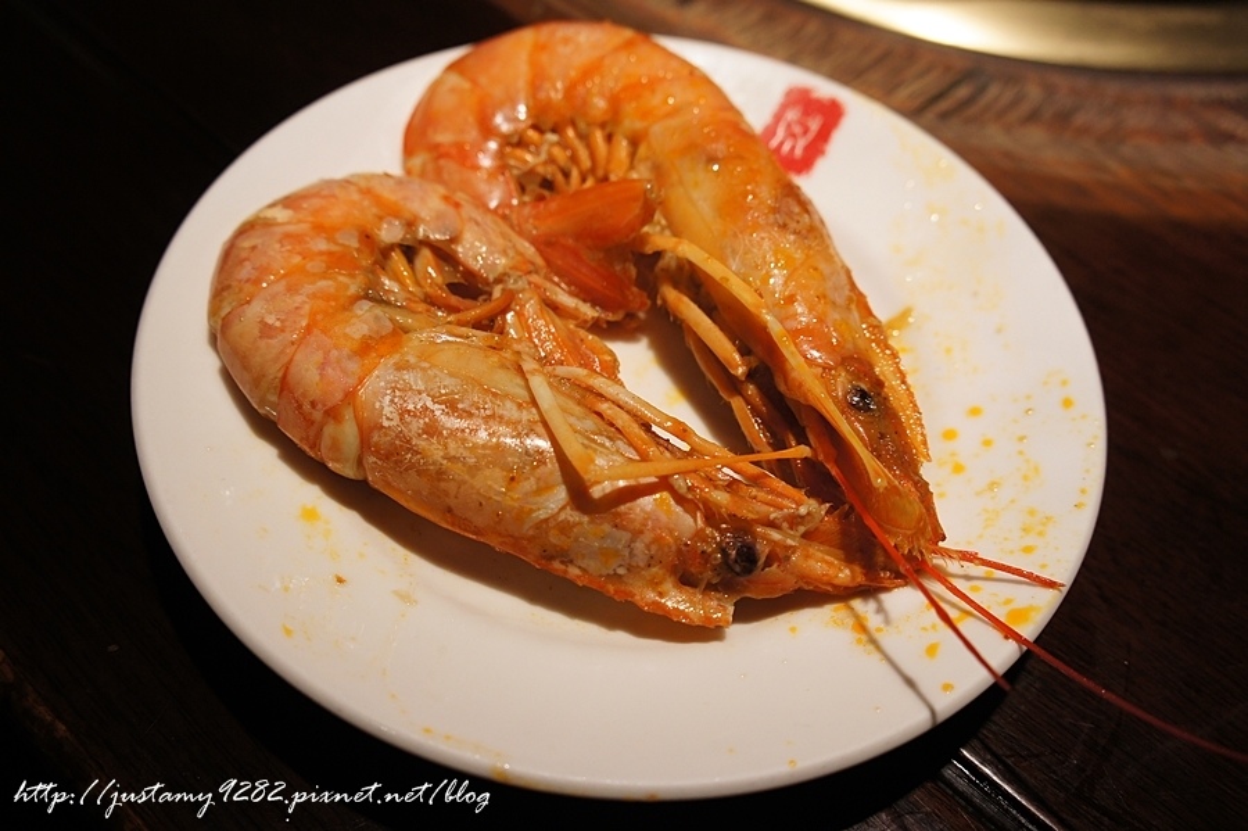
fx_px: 1195
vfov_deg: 38.3
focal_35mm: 34
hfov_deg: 55.1
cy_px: 416
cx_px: 624
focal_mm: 23
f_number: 5
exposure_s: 1/40
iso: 500
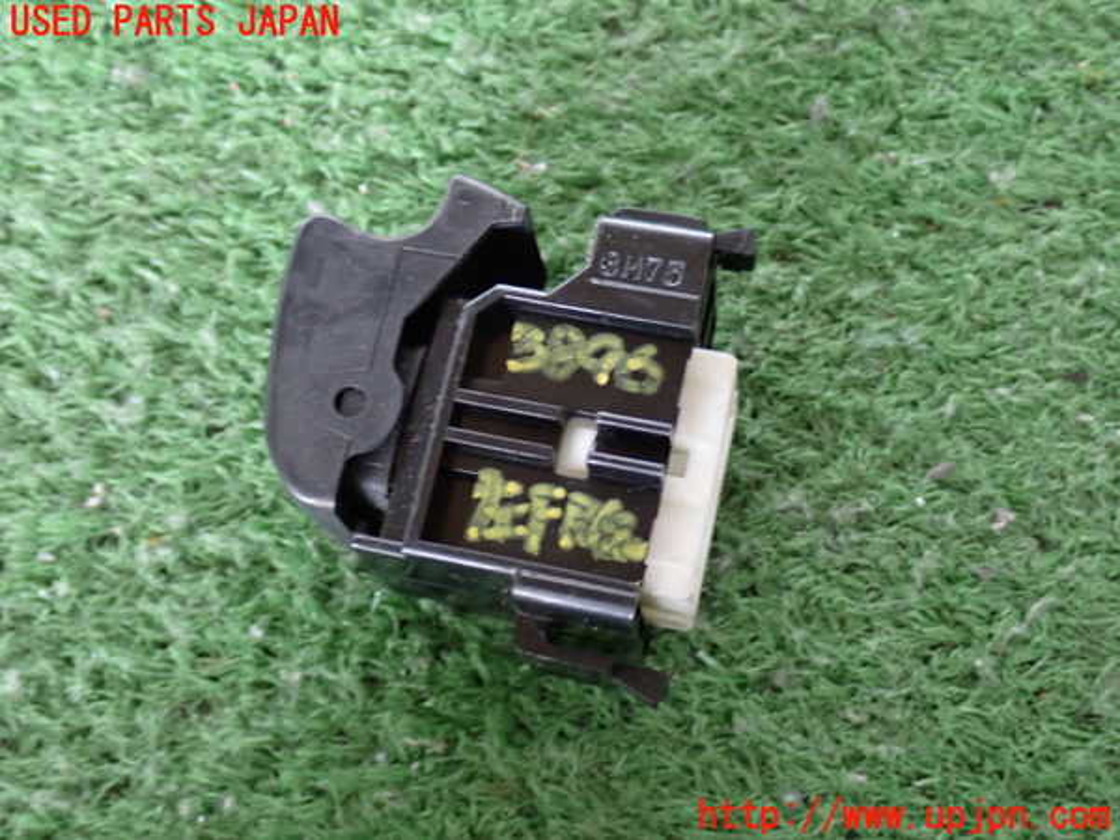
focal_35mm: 50
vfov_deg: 29.1
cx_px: 560
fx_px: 1618
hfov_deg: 38.2
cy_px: 420
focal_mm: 9.01
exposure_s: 1/13
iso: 800
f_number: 3.2
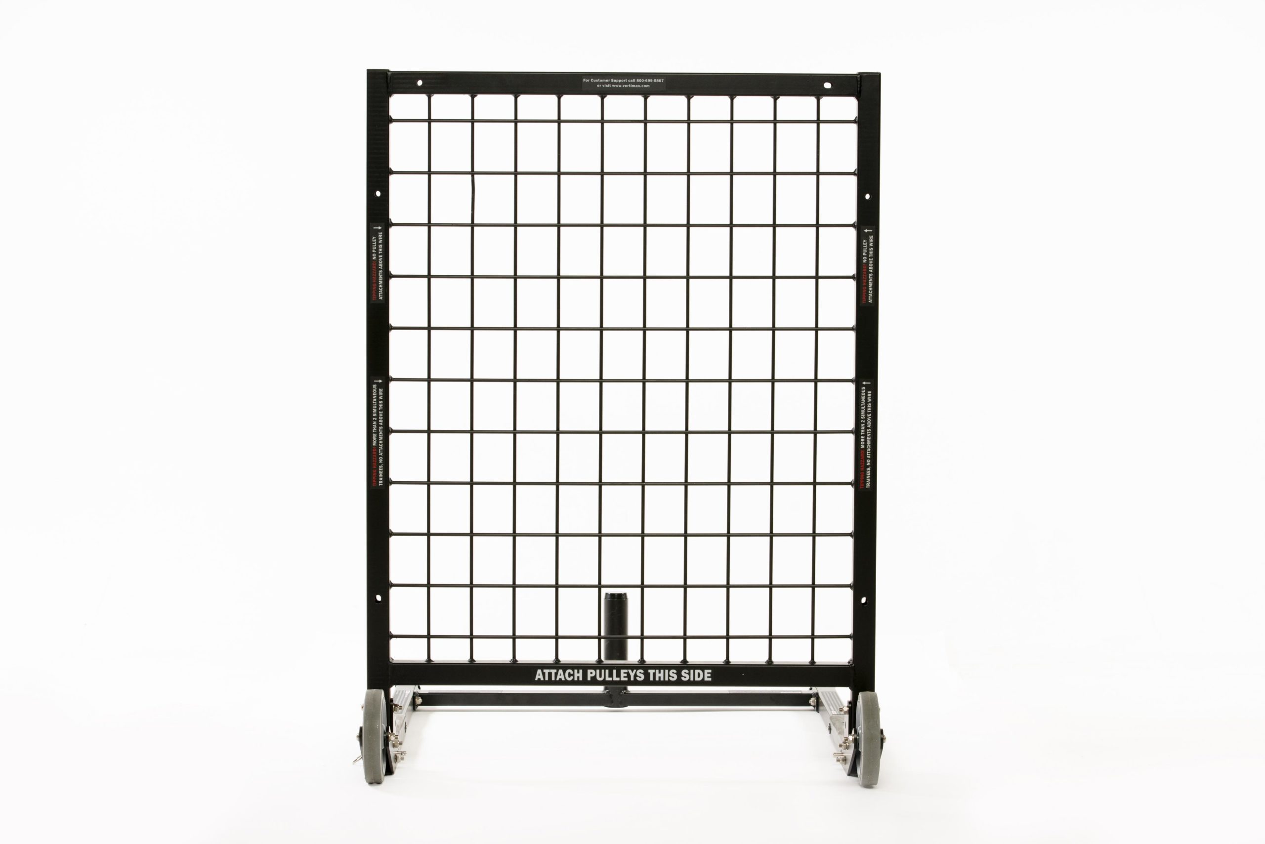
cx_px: 632
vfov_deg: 15.2
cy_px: 422
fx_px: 3163
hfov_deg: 22.6
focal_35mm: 90
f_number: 9
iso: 800
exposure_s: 1/160
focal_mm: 90
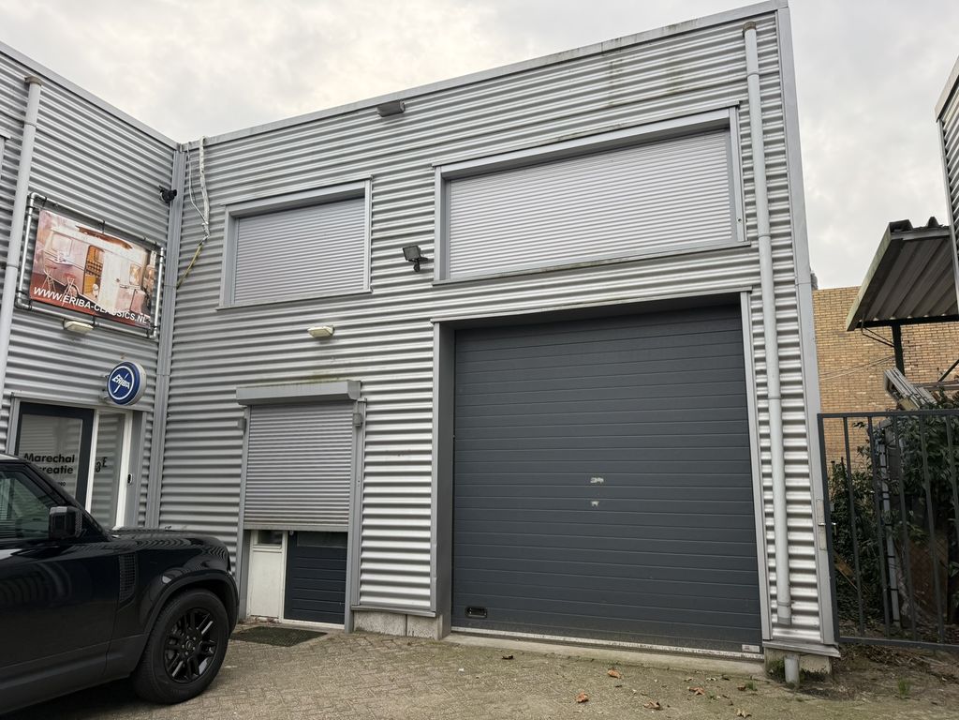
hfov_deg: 71.6
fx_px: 665
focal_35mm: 24
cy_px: 360
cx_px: 480
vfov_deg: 56.8
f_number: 1.78
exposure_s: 1/456
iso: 100
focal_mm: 6.76
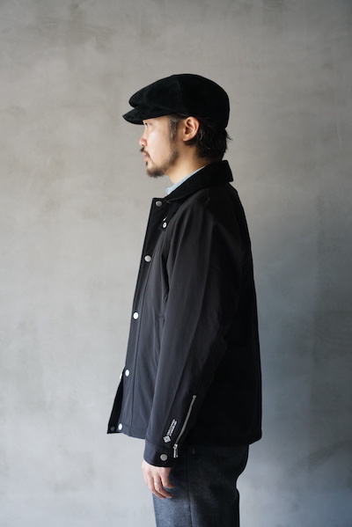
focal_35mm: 88
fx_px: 1289
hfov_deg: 15.5
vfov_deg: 23.1
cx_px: 176
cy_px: 264
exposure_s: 1/160
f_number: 4
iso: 1600
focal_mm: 88
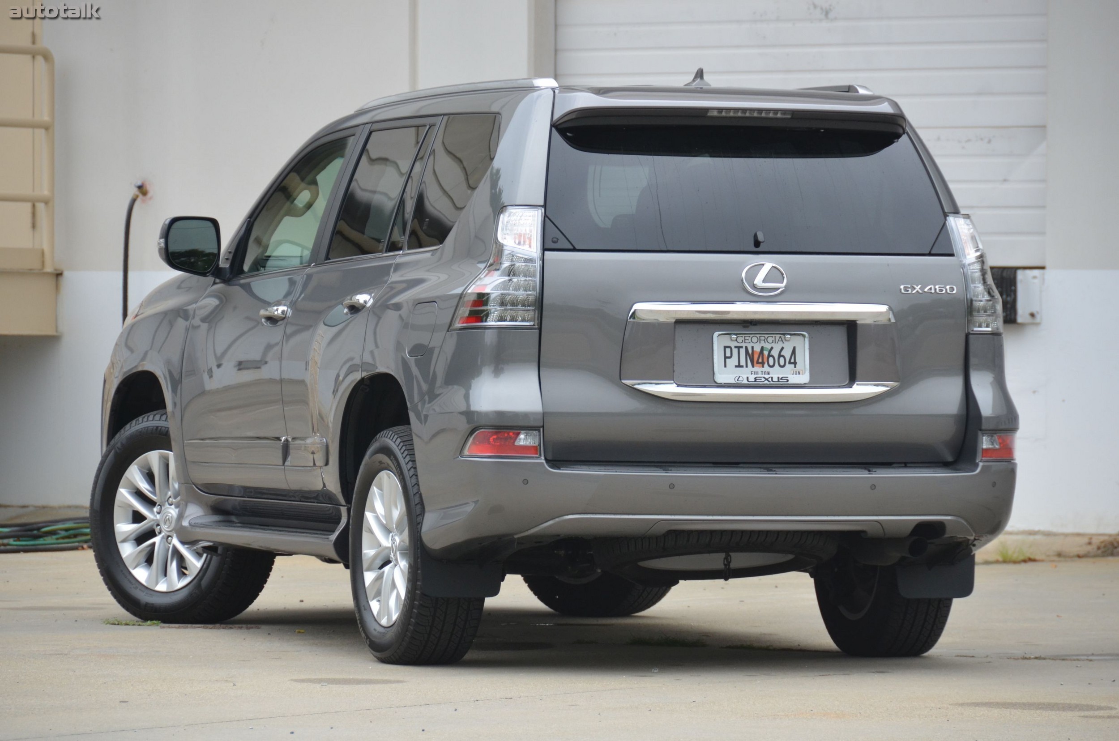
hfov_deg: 8.1
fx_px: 7910
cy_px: 370
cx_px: 560
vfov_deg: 5.4
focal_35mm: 255
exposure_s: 1/1000
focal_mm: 170
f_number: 5.6
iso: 640
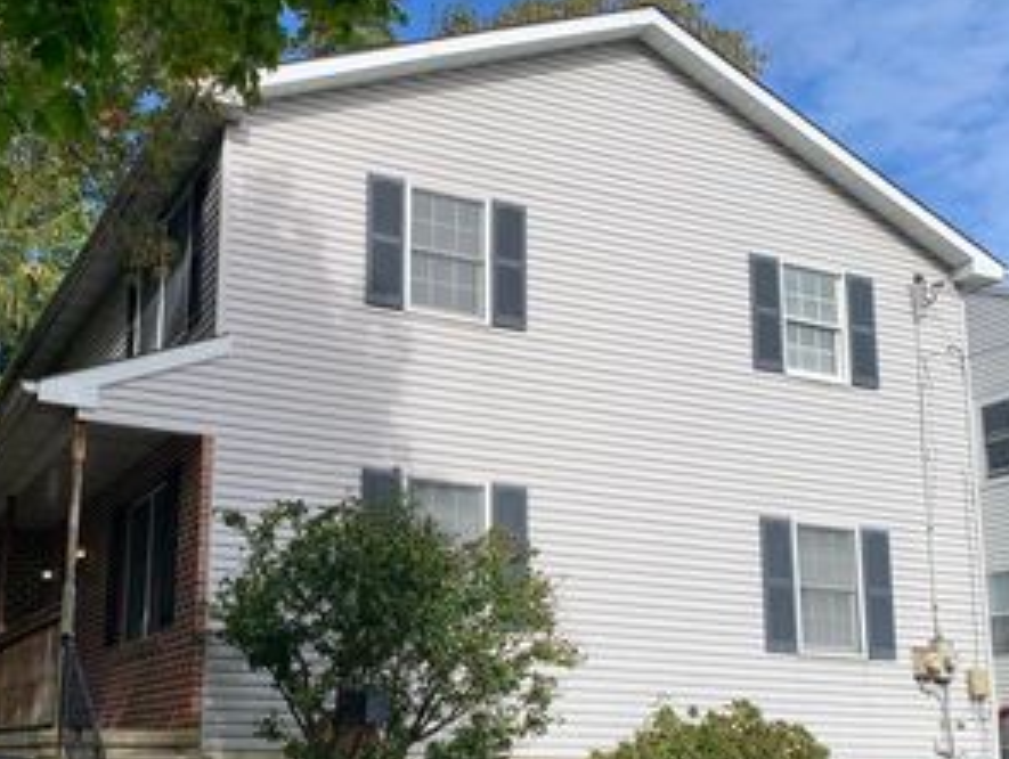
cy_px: 508
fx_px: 1284
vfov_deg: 32.7
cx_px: 369
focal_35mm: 44
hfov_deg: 42.5
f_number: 1.8
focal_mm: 4.25
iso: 25
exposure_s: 1/1634
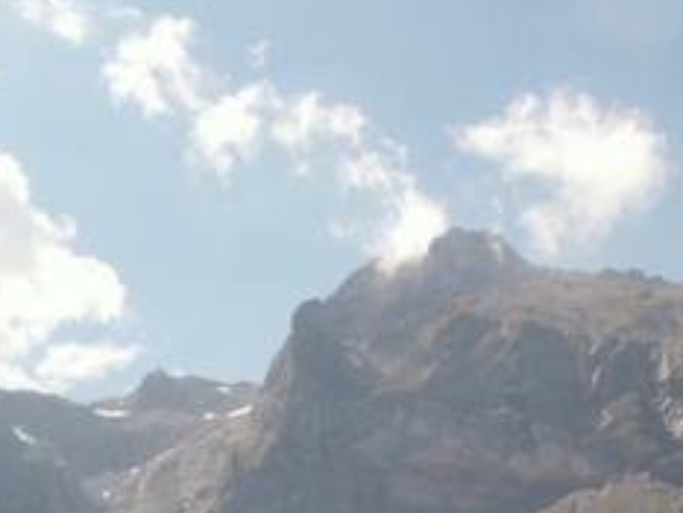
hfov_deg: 20.4
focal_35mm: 96
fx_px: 1895
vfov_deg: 15.1
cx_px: 287
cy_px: 542
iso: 50
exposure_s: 1/200
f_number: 6.3
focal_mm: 5.86
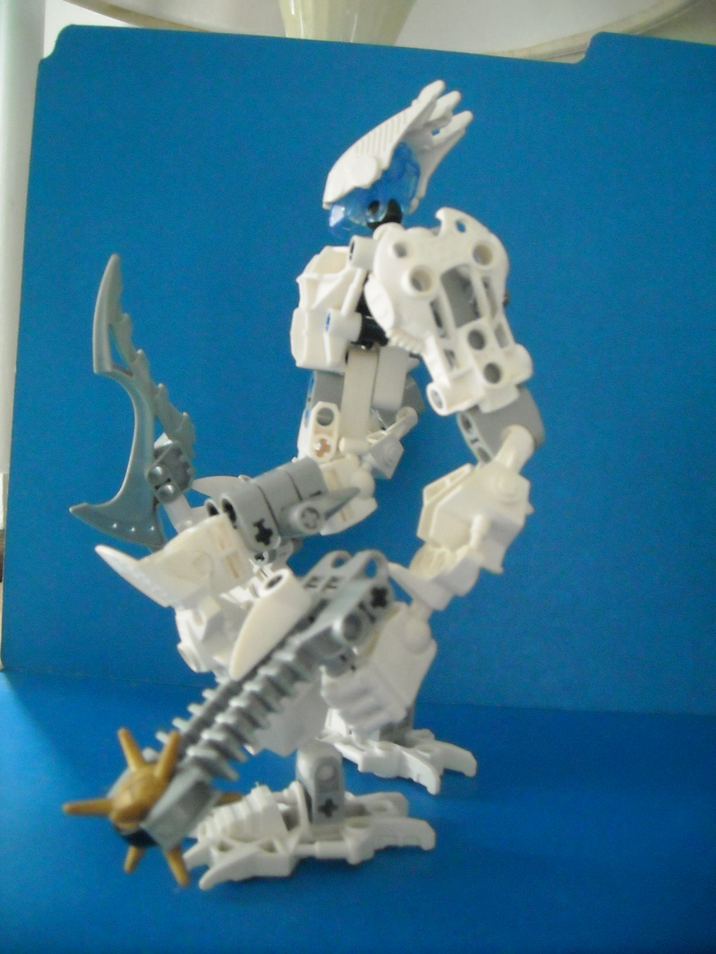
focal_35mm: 35
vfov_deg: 52.6
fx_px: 965
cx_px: 358
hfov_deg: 40.7
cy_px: 477
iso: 800
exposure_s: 1/17
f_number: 2.8
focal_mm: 5.7
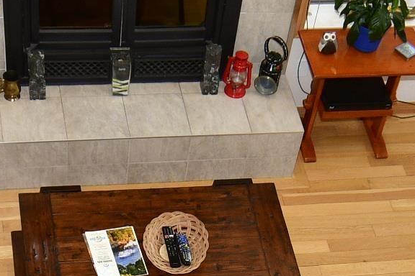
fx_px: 1003
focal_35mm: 87
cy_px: 342
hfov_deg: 23.4
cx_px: 213
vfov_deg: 15.1
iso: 400
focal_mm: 12
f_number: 4
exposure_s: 1/125
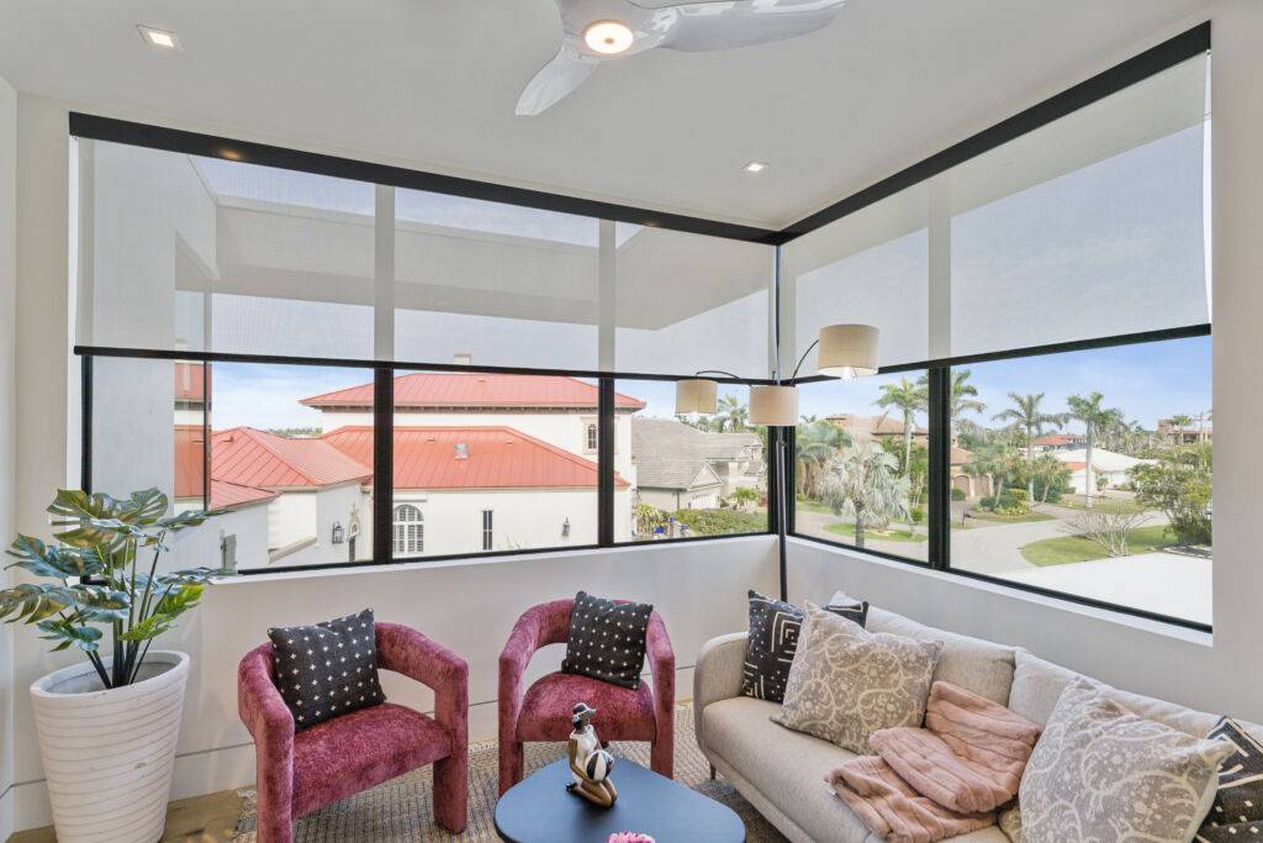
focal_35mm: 17
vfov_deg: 71.4
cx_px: 632
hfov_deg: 94.3
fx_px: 586
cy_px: 422
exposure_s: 1/60
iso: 250
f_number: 8
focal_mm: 16.7
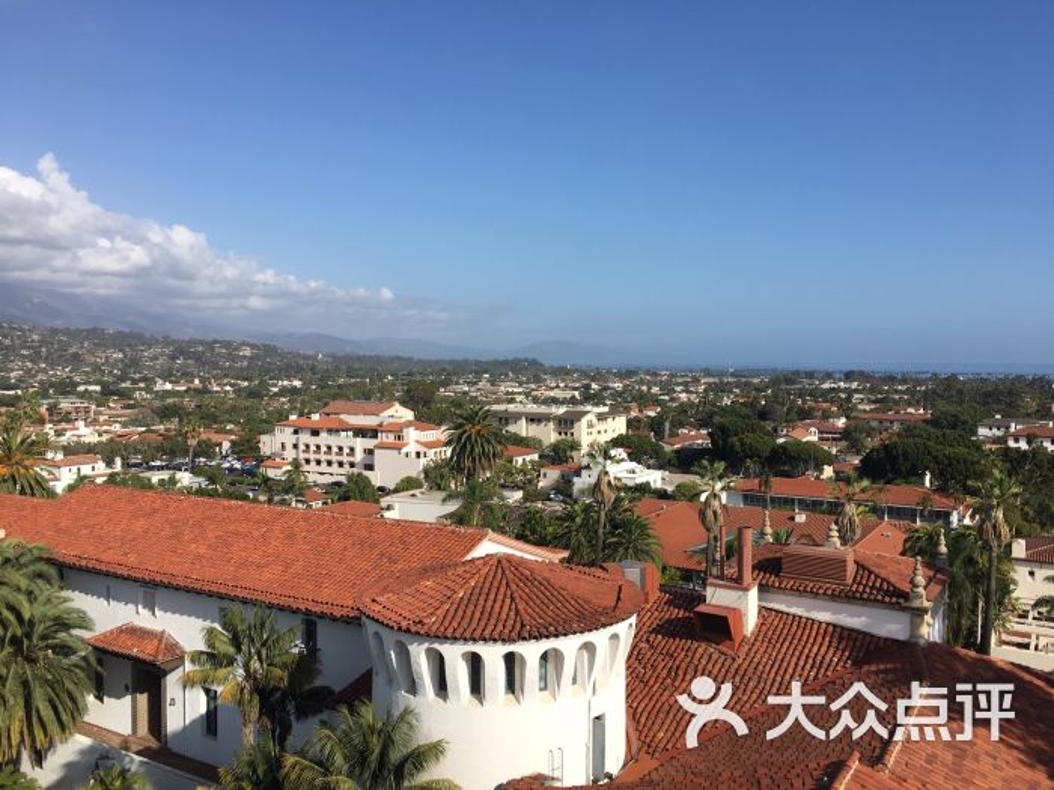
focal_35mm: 29
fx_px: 883
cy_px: 395
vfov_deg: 48.2
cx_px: 527
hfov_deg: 61.7
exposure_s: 1/1972
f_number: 2.2
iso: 25
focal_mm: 4.15
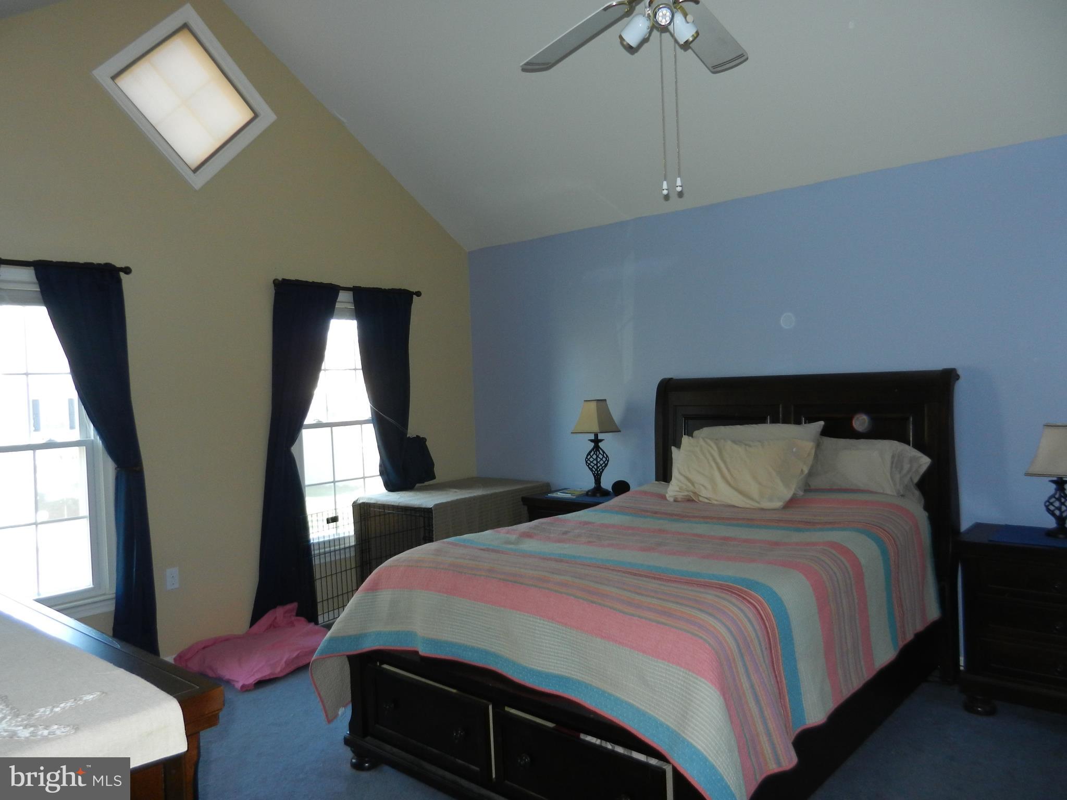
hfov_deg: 69.4
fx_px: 771
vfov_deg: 54.9
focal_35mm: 25
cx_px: 534
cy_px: 400
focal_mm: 4.5
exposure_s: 1/30
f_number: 3.5
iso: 200
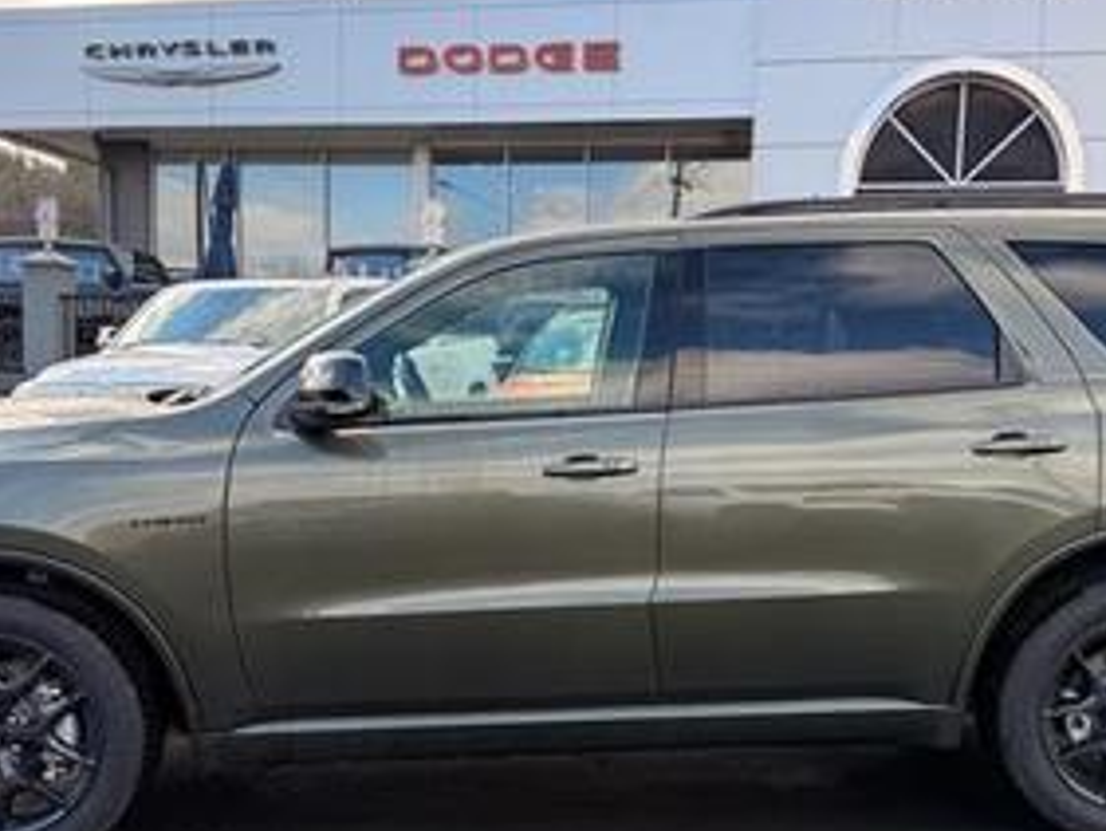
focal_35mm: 43
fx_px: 1374
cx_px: 598
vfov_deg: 33.3
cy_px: 559
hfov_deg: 43.8
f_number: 1.78
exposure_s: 1/878
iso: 80
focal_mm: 6.76
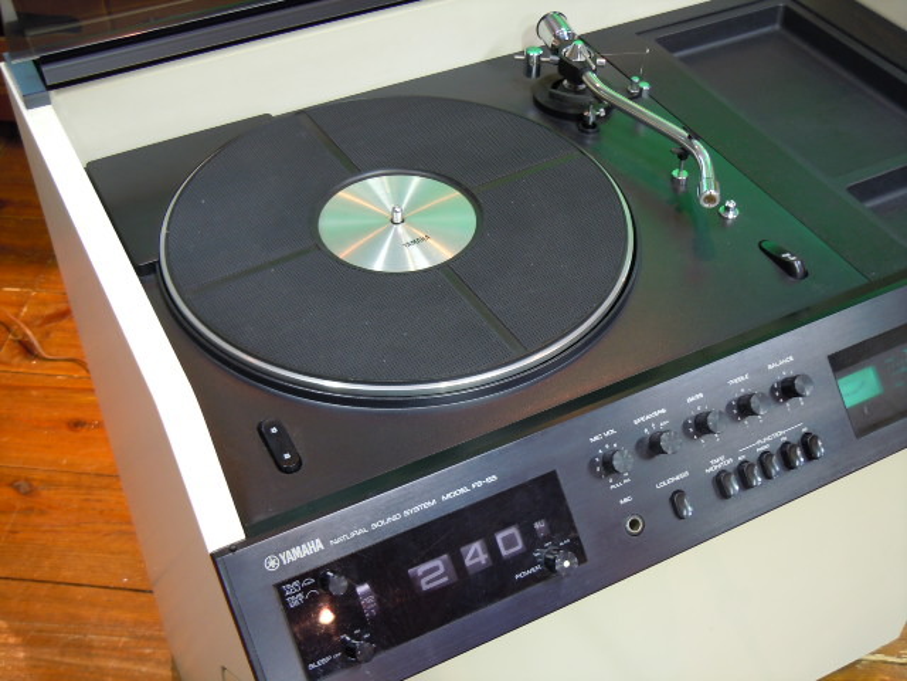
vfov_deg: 32.2
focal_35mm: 45
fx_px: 1179
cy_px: 340
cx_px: 454
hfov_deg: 42.1
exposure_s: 1/3
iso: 100
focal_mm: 8.1
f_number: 3.8
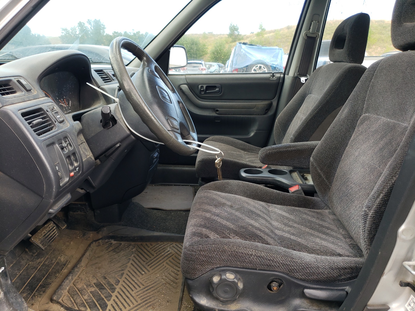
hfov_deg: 67.3
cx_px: 208
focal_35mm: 26
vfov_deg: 53.1
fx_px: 312
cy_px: 156
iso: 50
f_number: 1.5
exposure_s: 1/175
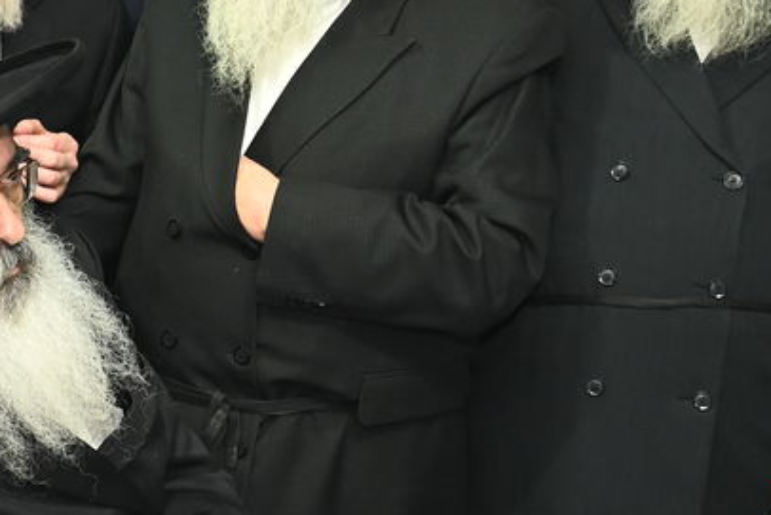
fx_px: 2656
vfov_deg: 11.1
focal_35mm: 124
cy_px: 310
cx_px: -253
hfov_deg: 15.6
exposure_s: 1/200
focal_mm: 36
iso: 1250
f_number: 5
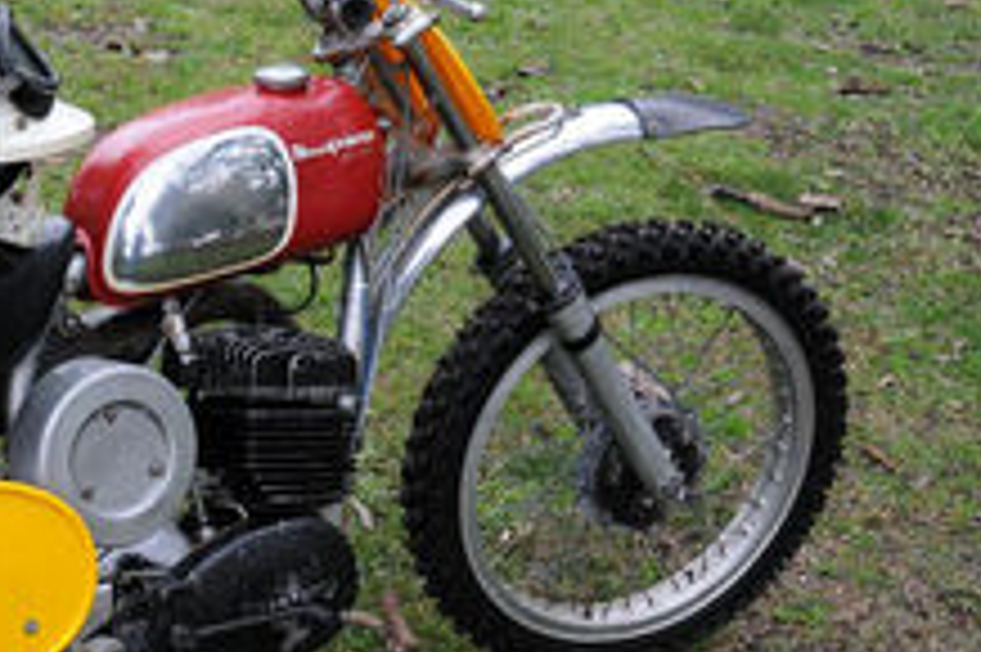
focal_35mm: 62
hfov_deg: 30.8
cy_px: 506
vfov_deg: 21.6
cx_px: 86
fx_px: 1688
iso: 400
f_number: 7.1
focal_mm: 20
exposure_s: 1/200
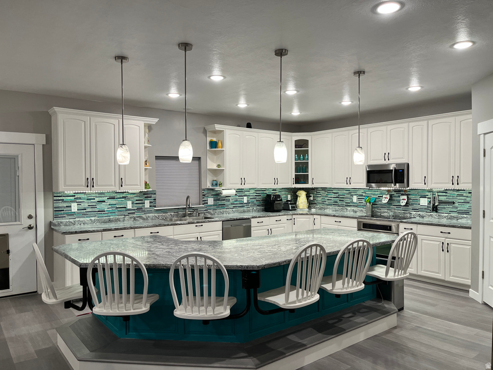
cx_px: 246
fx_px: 370
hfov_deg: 67.3
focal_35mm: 26
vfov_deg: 53.1
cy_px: 185
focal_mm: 5.1
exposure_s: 1/120
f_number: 1.6
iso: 125
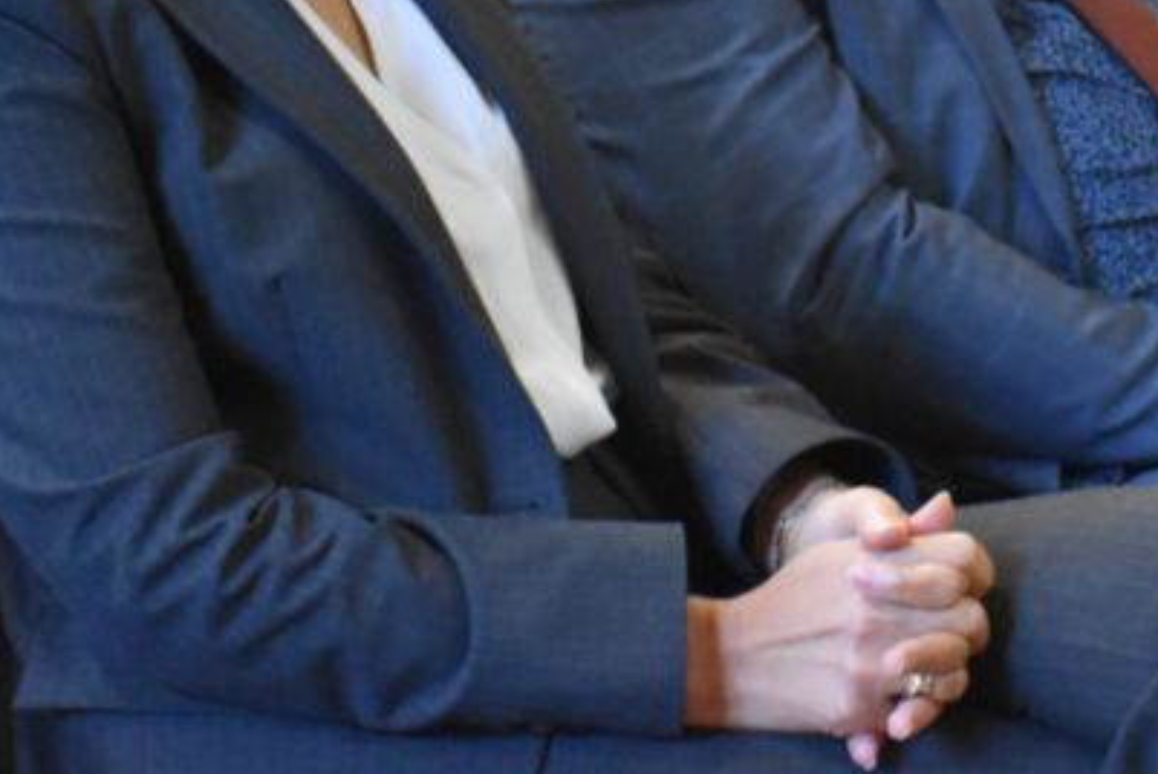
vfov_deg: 7.9
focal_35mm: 172
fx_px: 5545
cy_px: -88
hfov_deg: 11.8
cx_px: 1103
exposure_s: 1/60
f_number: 4.5
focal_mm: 45
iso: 6400
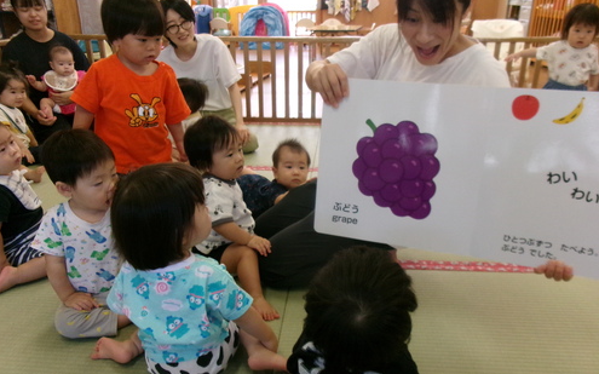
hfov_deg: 62.9
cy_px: 221
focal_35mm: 30
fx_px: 490
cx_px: 301
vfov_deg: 41.6
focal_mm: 5.1
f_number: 3.9
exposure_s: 1/125
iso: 502
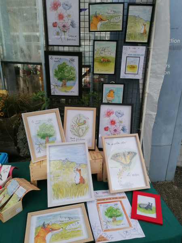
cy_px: 122
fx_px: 189
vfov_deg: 65.3
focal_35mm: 27
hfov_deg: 51.4
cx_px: 91
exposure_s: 1/696
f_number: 1.8
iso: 50
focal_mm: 4.75
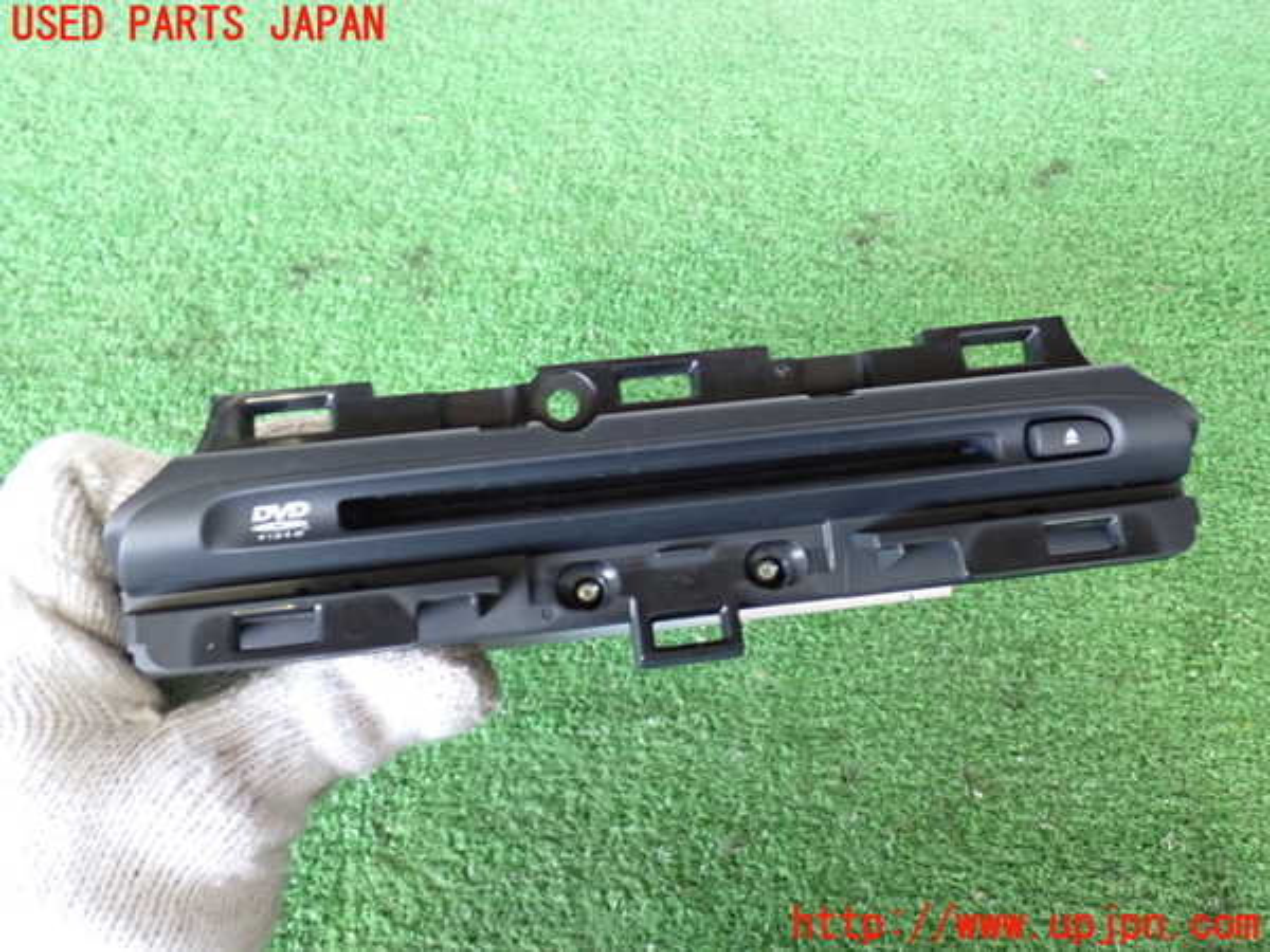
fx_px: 1174
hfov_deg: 56.8
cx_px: 635
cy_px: 476
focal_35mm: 32
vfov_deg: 44.2
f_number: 2.4
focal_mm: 5.79
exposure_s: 1/30
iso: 250
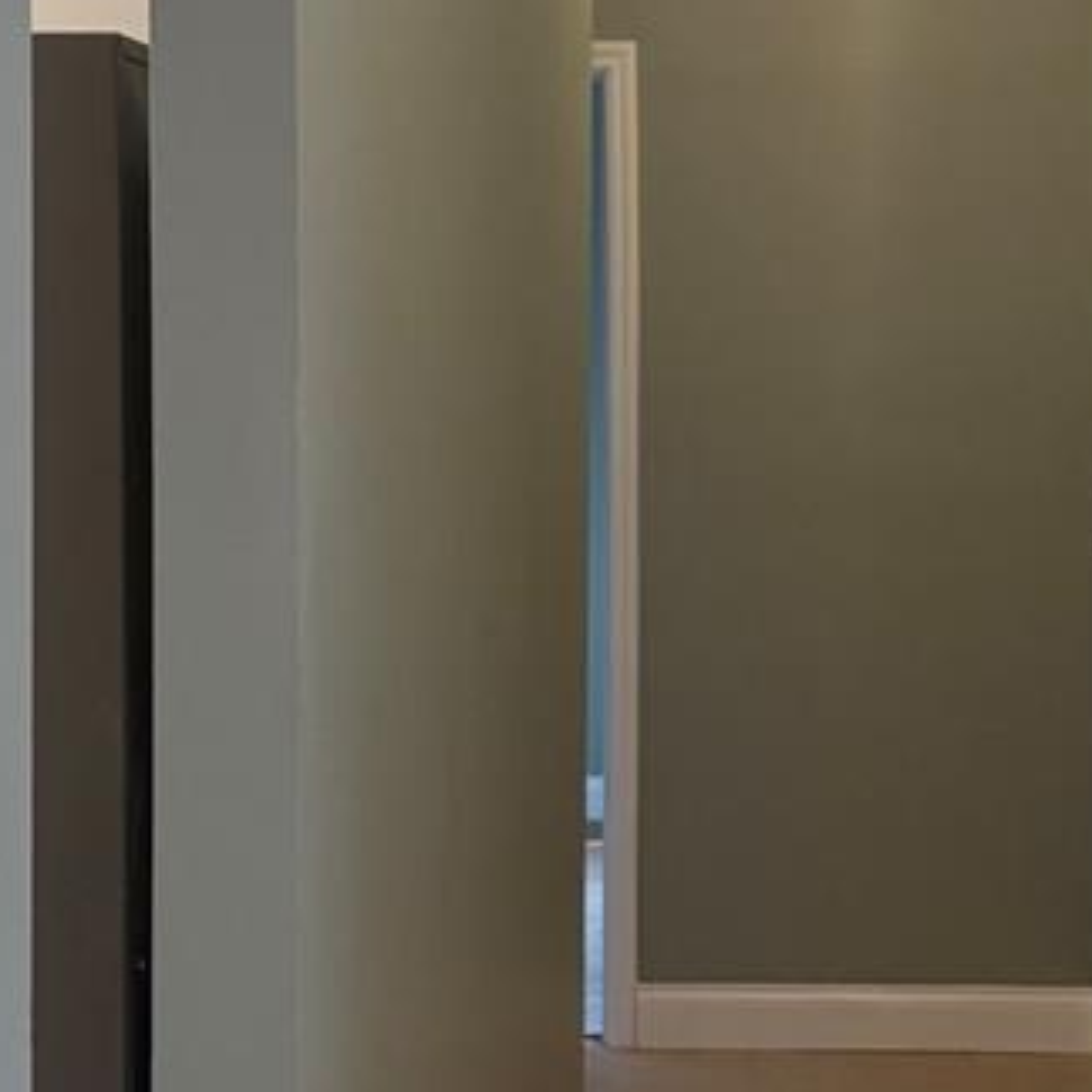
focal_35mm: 85
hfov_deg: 20.3
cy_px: 394
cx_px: 772
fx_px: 3034
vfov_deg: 20.4
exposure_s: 1/120
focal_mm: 5.96
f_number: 1.6
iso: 160
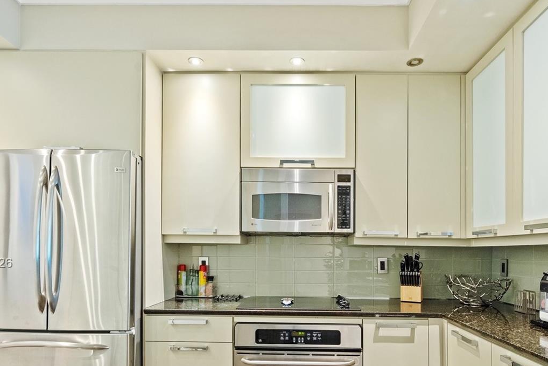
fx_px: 335
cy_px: 264
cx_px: 275
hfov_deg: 78.6
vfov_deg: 55.1
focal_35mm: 22
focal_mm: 14
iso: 1800
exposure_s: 1/13
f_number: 8
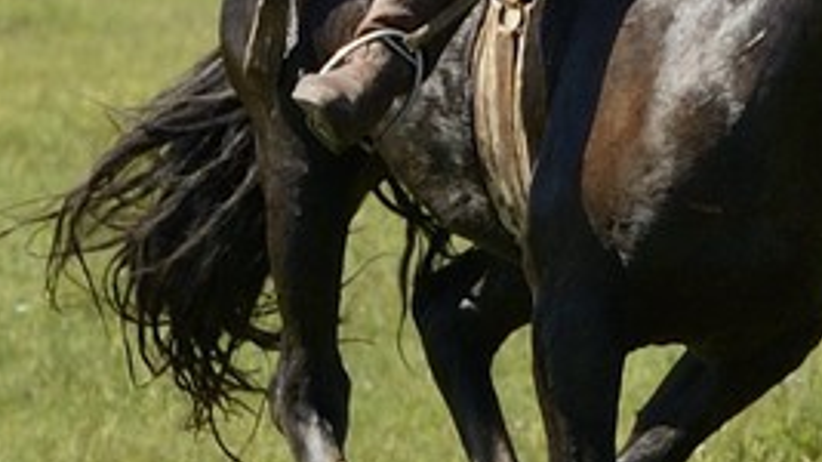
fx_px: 27346
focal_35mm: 1255
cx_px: 2130
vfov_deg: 1.0
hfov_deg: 1.7
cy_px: -142
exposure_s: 1/800
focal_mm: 200
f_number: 8
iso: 400
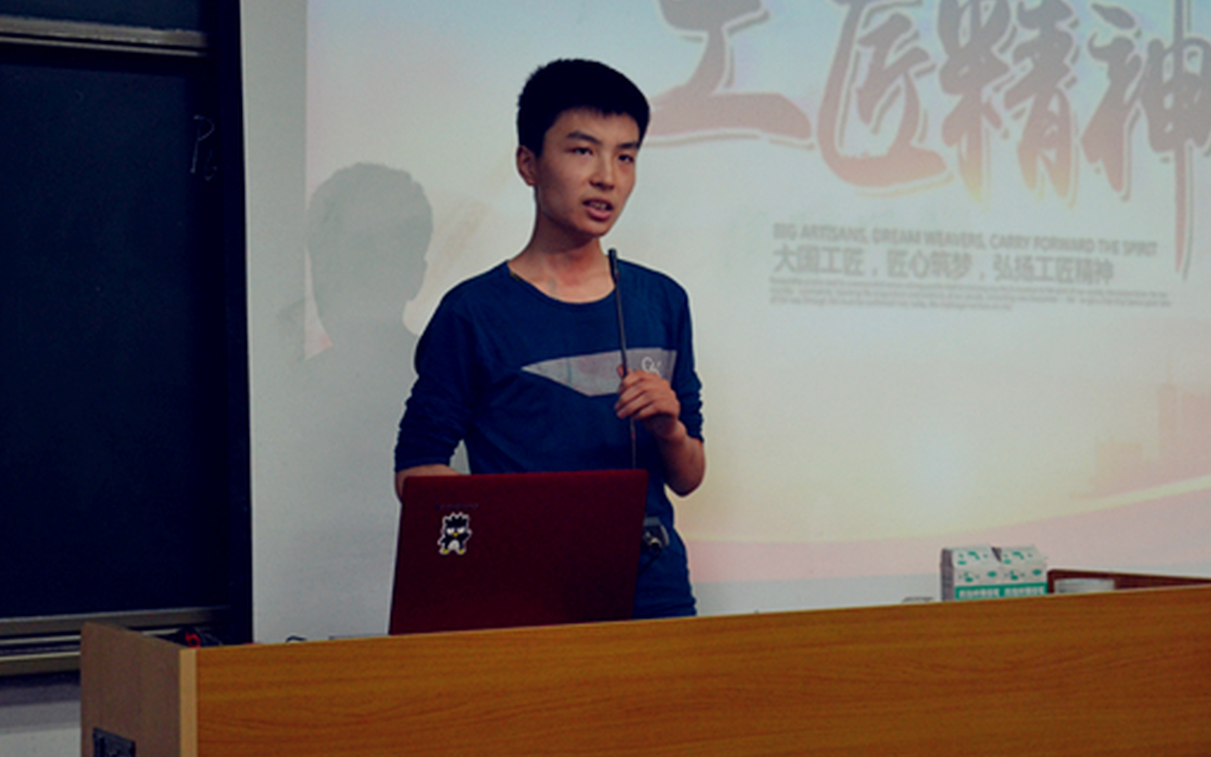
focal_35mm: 63
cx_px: 604
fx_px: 2079
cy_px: 381
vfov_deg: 20.6
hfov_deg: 32.5
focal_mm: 30
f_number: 4.2
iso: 900
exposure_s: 1/60
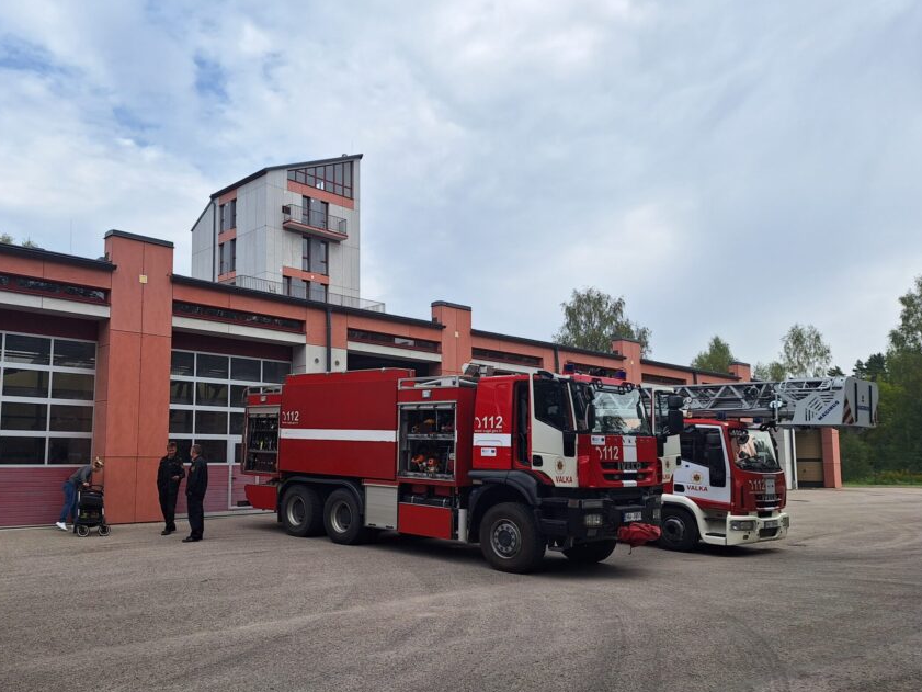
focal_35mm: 28
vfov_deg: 49.7
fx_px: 746
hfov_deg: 63.0
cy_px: 382
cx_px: 376
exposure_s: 1/1645
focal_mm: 5.54
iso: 40
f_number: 1.8
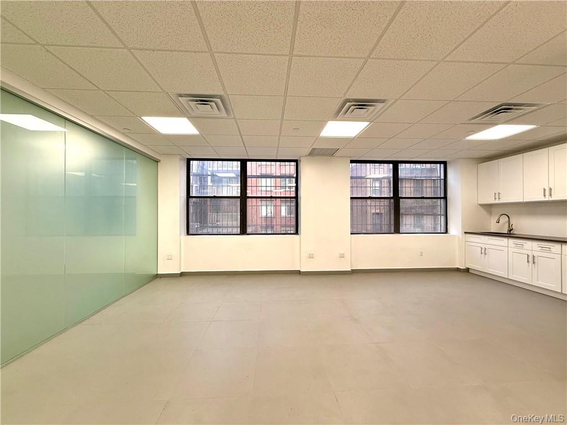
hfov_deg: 102.1
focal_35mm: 14
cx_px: 284
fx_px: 229
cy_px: 212
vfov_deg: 85.7
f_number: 2.2
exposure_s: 1/120
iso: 125
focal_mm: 2.22
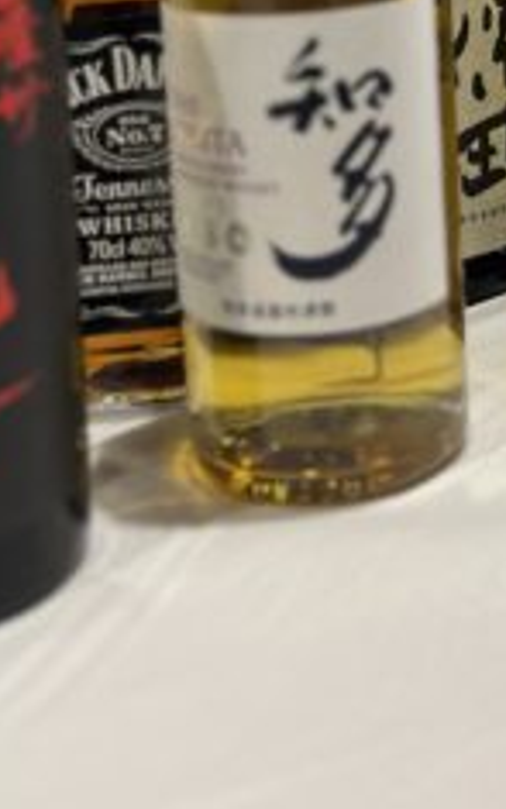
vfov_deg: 24.2
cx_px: 516
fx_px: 1654
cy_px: -238
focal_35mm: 75
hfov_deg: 17.0
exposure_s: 1/100
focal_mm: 5.7
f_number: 1.5
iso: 64
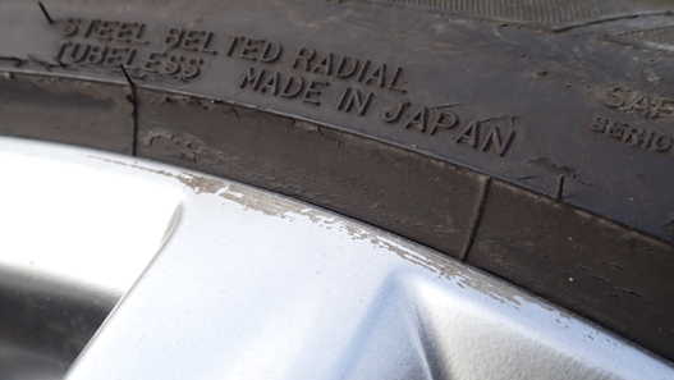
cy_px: 206
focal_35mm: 31
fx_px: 554
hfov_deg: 62.6
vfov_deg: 37.8
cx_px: 321
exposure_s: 1/500
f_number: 2.8
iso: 100
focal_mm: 4.5
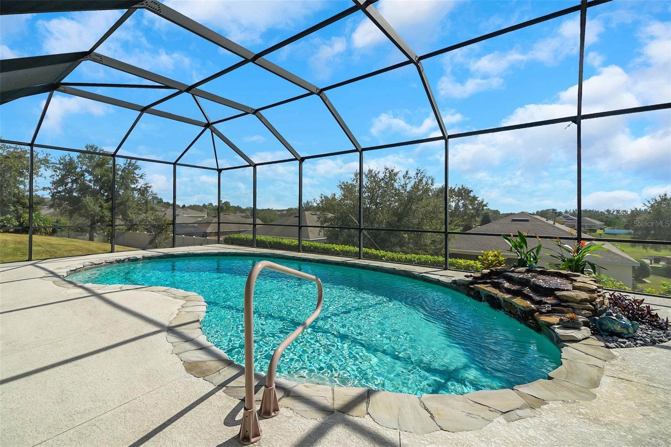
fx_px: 280
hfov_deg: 100.4
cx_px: 336
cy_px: 224
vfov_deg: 77.3
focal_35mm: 15
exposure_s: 1/640
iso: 200
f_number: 6.3
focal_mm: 10
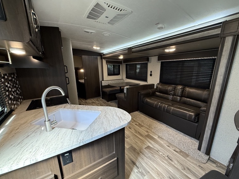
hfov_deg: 98.2
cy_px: 94
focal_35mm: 15
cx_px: 121
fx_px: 104
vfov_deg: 81.7
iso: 320
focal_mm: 2.22
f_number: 2.2
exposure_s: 1/60
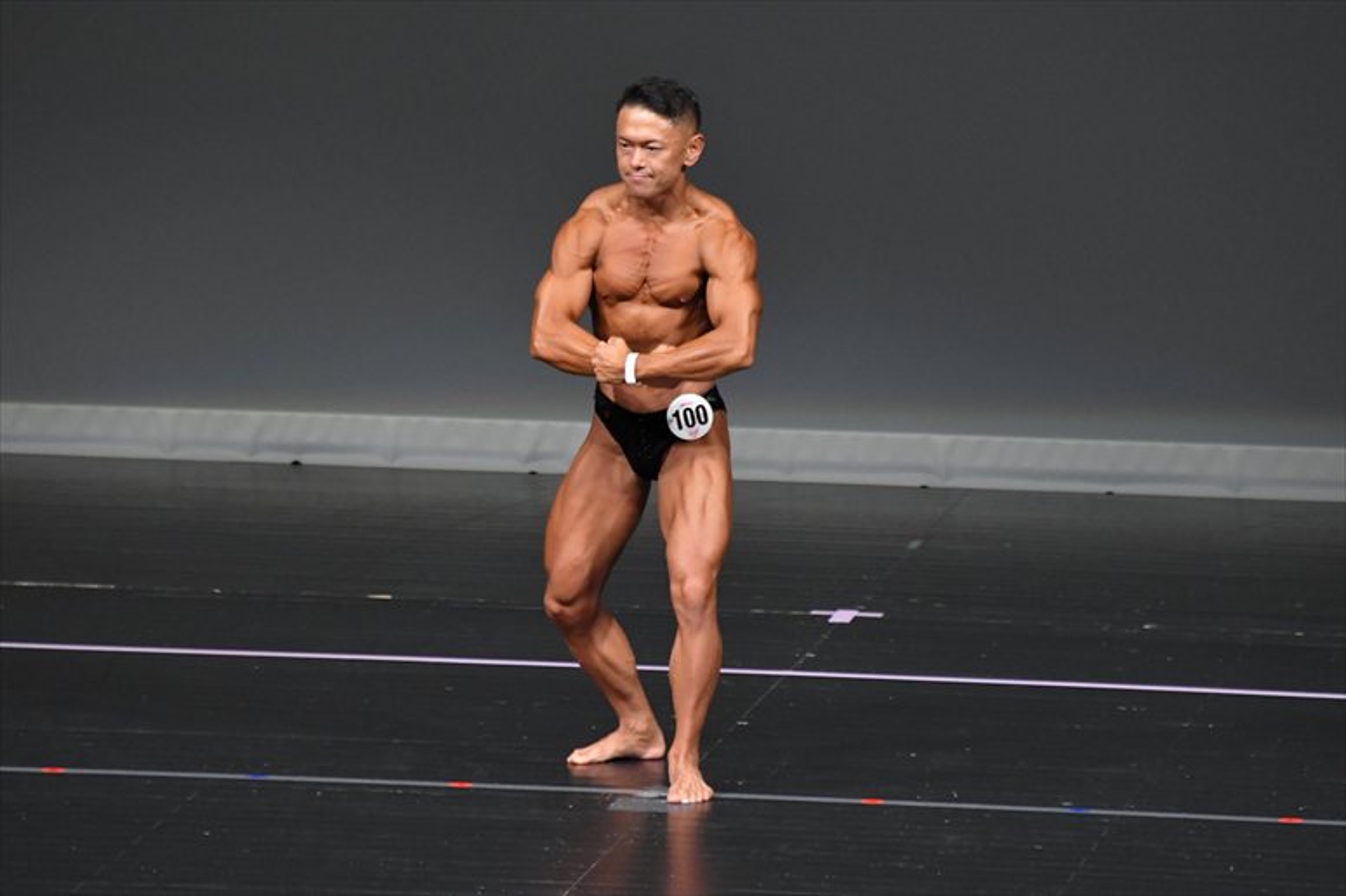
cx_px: 673
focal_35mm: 375
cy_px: 448
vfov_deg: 3.7
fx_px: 14014
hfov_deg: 5.5
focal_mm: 250
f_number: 5.6
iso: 4000
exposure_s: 1/400
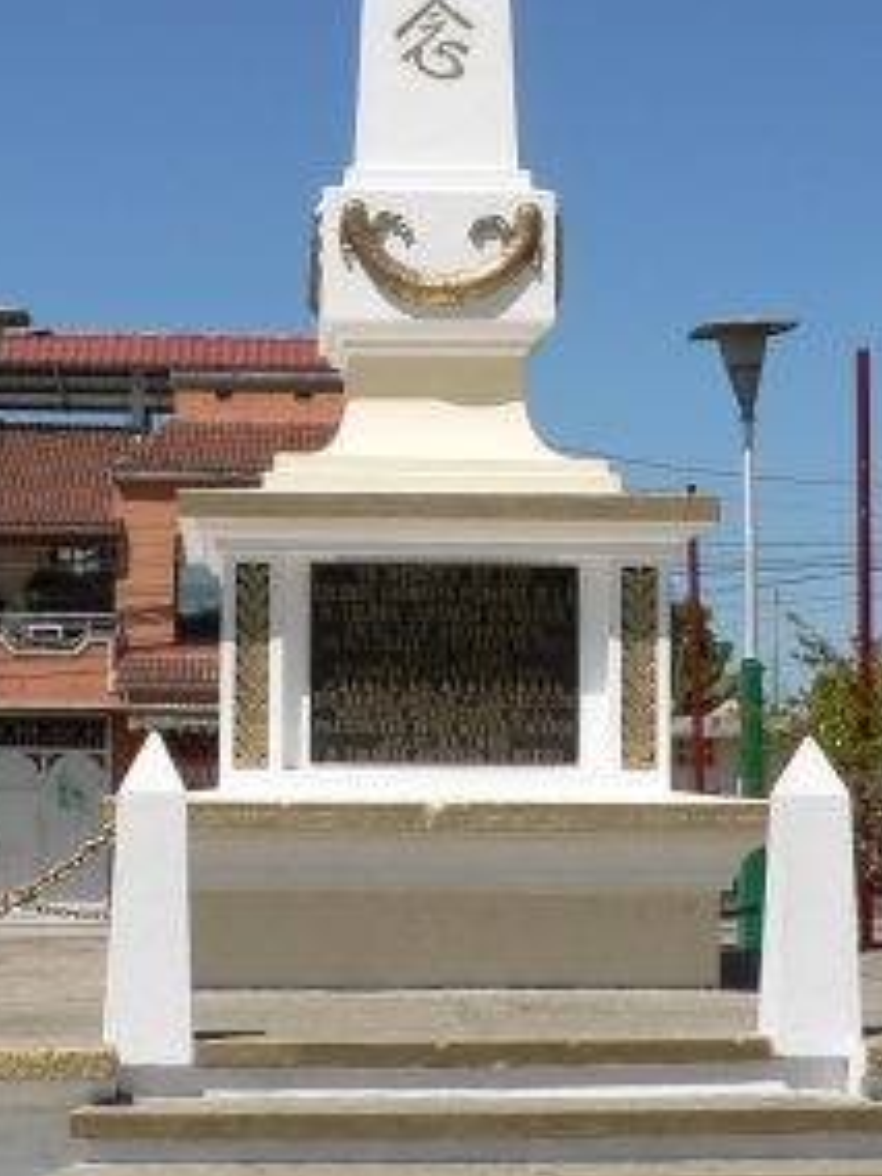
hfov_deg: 18.2
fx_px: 2752
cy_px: 290
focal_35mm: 81
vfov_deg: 23.9
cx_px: 364
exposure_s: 1/500
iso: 80
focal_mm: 6
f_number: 5.6
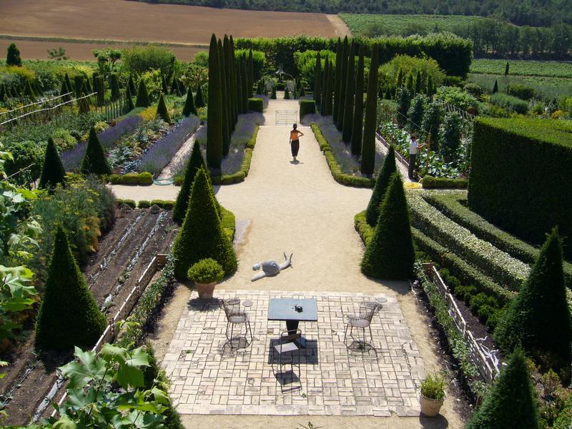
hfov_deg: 52.6
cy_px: 214
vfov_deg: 40.7
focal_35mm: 35
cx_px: 286
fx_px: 578
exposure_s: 1/400
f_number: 5.6
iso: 80
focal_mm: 5.8
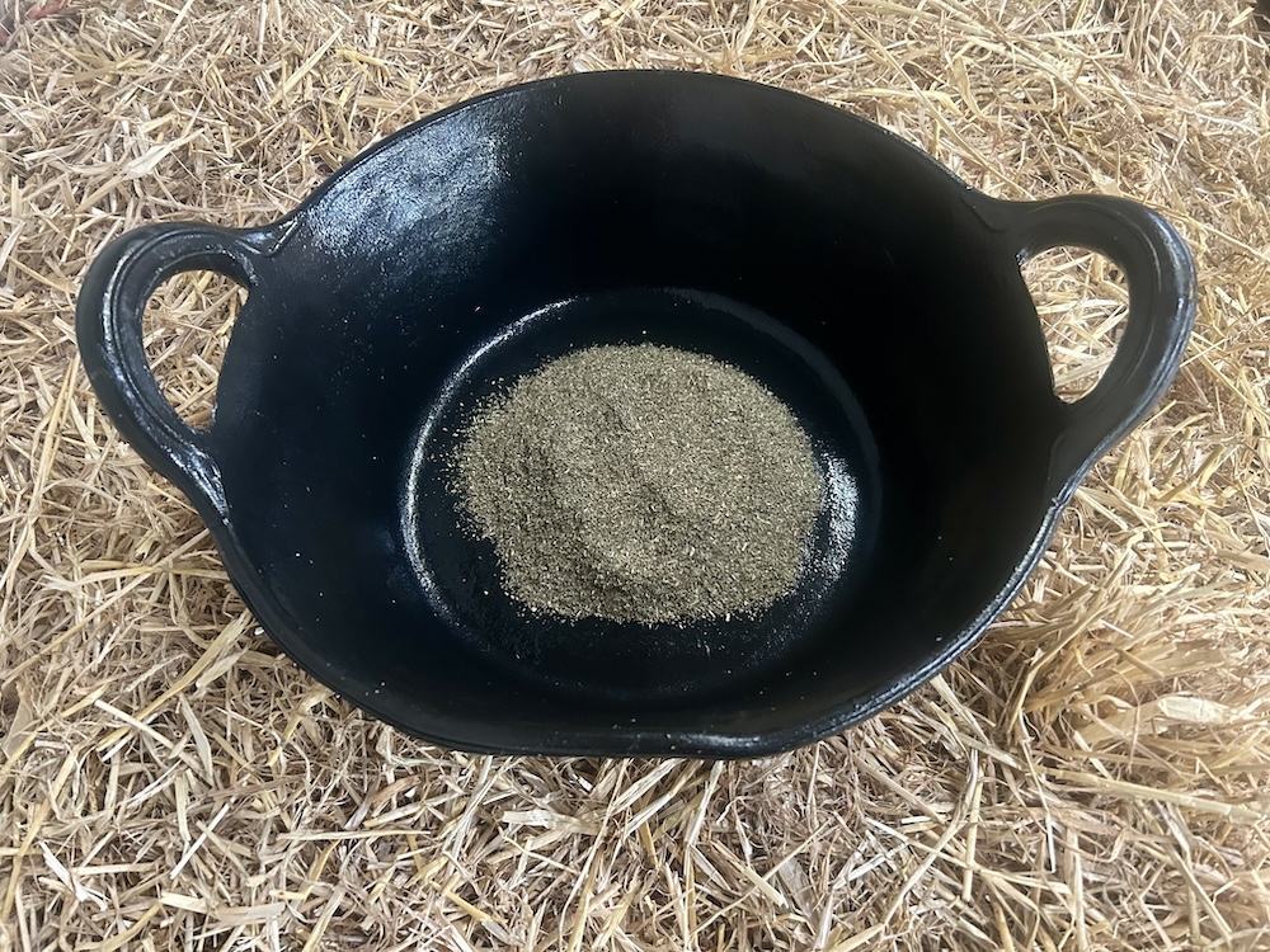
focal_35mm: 26
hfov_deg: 67.3
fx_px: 954
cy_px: 476
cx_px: 635
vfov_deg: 53.1
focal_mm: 5.7
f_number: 1.5
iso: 500
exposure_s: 1/25
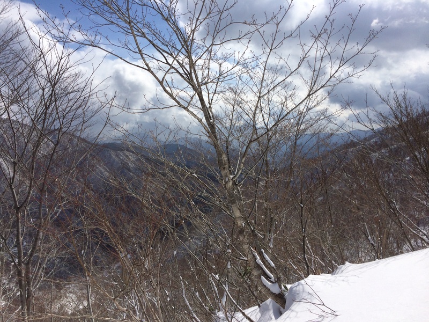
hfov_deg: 60.0
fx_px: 372
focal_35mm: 30
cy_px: 161
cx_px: 214
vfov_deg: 46.8
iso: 40
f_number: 2.2
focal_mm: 4.12
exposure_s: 1/6849
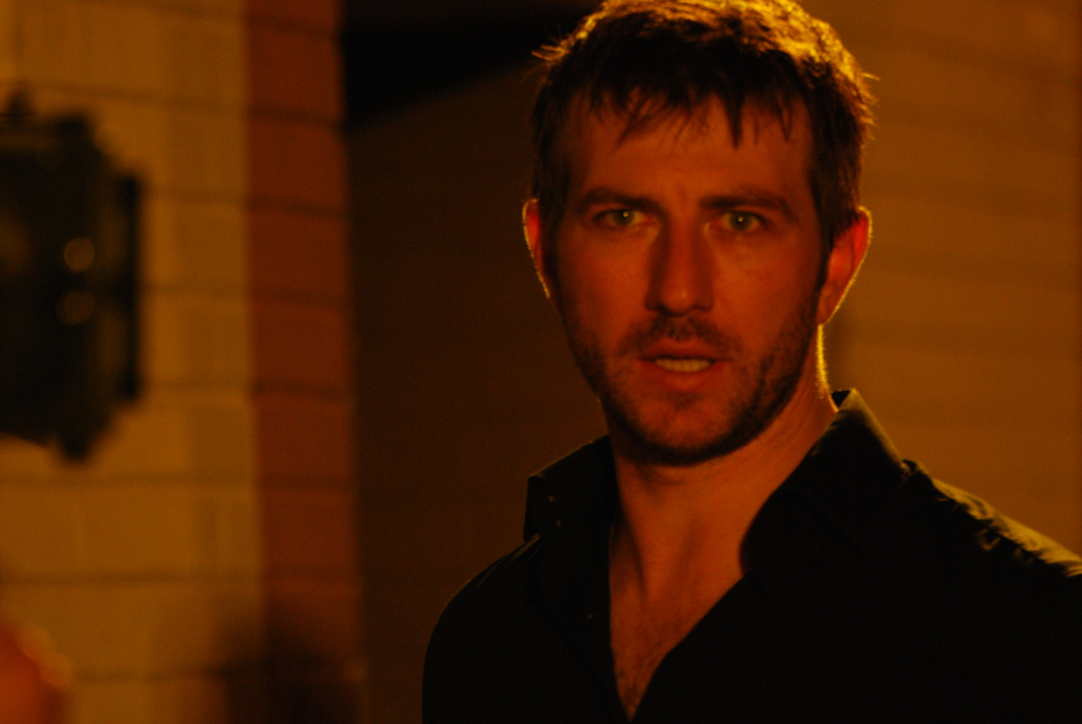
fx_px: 12184
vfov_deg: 3.4
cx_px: 541
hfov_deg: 5.1
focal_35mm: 405
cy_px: 362
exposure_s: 1/60
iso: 800
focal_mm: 270
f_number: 5.6
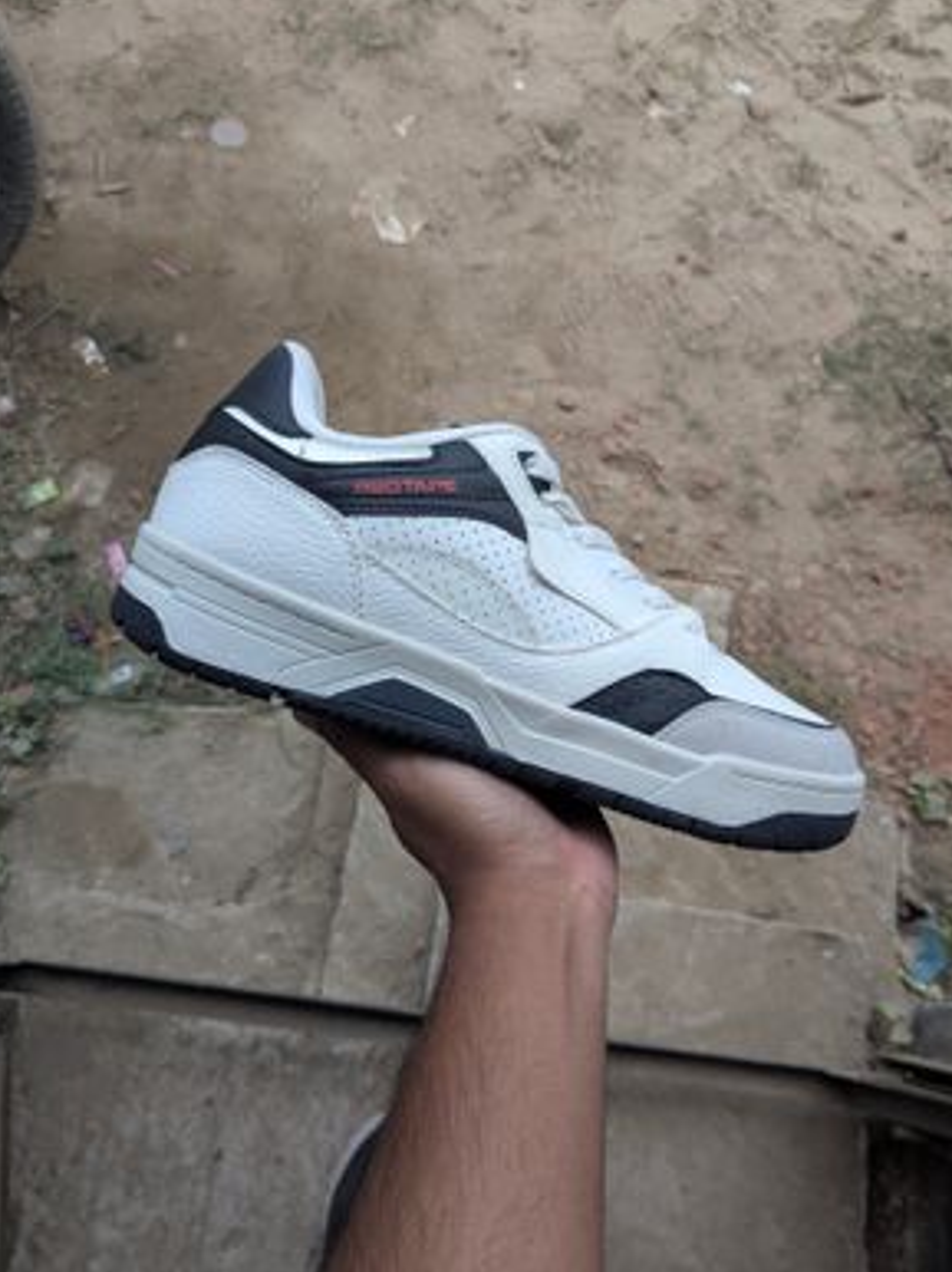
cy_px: 616
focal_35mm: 28
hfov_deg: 49.7
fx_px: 1028
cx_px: 474
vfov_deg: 63.5
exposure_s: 1/99.9
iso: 99
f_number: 1.73
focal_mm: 4.38
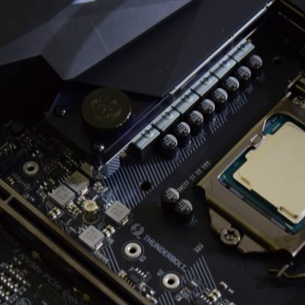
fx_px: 1276
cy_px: 192
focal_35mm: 128
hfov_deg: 13.5
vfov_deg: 13.6
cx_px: 267
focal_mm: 48
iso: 2000
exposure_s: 1/4
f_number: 5.3
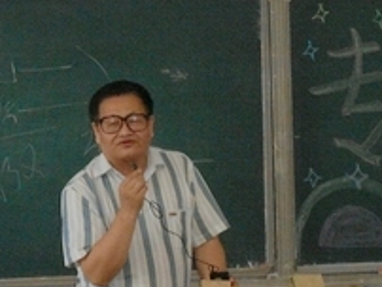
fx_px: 2364
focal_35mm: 214
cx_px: 110
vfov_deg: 7.0
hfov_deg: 9.2
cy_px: 139
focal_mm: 17.1
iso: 400
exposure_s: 1/90
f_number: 5.2
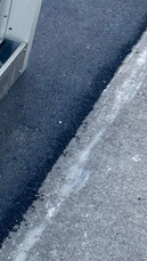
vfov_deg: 22.9
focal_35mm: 93
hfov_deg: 11.5
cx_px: -164
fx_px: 644
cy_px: 99
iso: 80
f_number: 1.78
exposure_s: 1/1412
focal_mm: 6.86
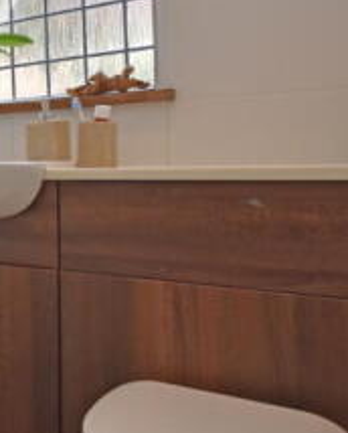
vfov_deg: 42.5
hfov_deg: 20.7
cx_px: -311
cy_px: 161
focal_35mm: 43
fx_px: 552
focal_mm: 10
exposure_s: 1/200
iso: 500
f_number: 5
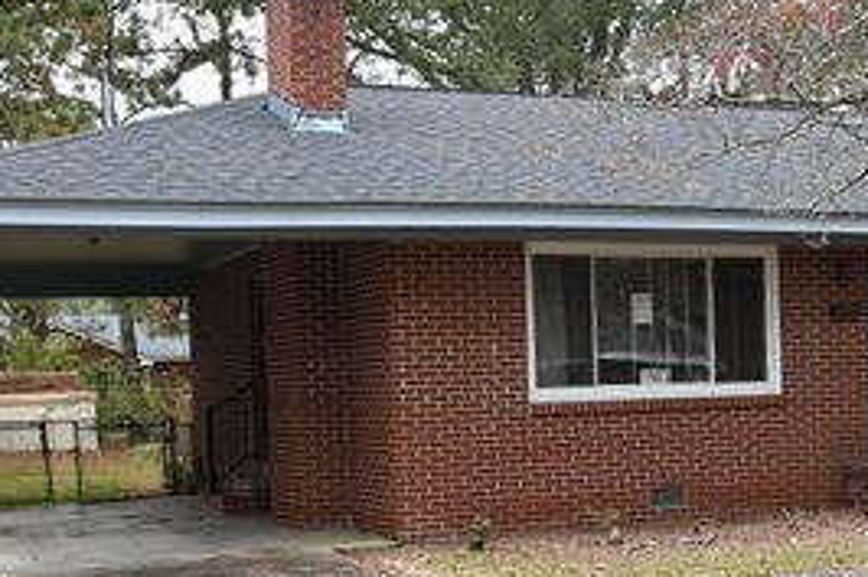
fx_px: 1542
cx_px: 649
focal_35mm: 64
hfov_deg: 30.9
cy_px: 478
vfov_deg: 20.9
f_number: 5
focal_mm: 23
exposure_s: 1/100
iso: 200
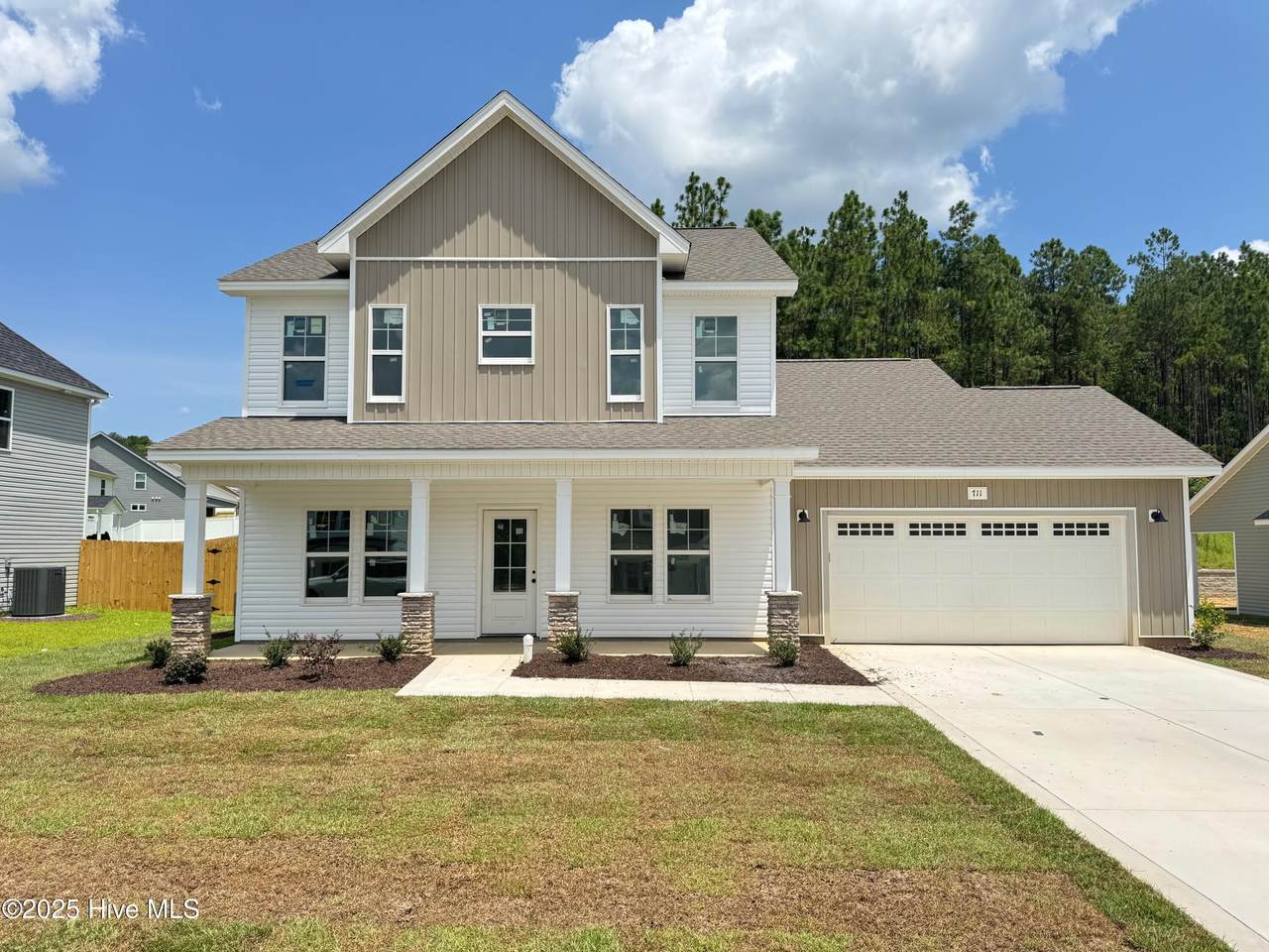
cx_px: 634
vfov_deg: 56.8
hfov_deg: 71.6
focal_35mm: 24
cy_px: 476
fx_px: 880
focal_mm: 6.76
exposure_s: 1/3597
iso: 80
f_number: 1.78
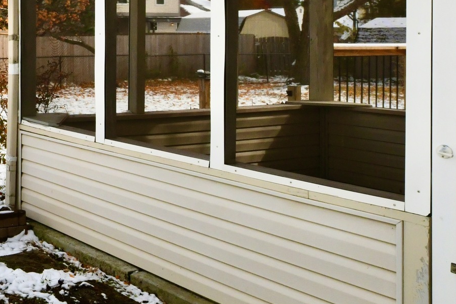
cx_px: -157
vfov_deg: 27.3
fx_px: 608
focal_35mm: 48
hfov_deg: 30.8
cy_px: 44
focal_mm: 14
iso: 640
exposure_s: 1/800
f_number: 14
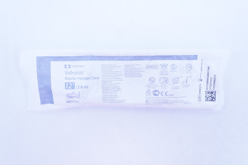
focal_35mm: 33
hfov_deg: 57.3
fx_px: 227
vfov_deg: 39.9
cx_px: 124
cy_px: 82
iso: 800
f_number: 5.6
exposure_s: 1/125
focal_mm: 22
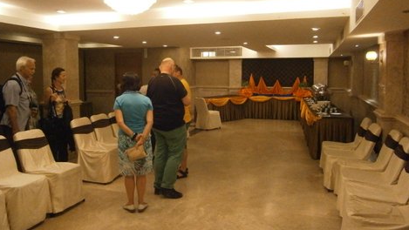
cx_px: 203
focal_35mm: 29
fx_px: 315
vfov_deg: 40.1
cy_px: 94
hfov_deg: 66.1
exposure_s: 1/50
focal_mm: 4.7
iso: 800
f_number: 2.8
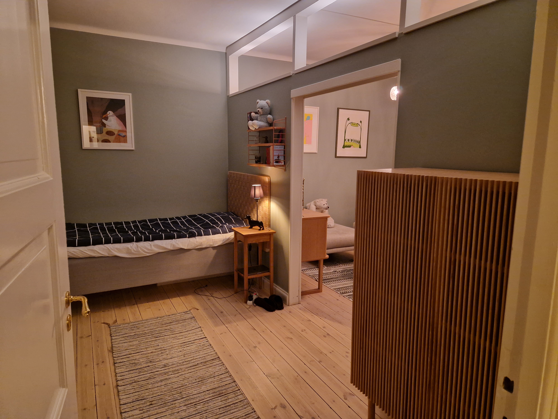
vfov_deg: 58.9
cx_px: 279
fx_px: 371
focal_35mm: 23
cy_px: 210
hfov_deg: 73.9
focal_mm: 5.4
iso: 640
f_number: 1.8
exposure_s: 1/50
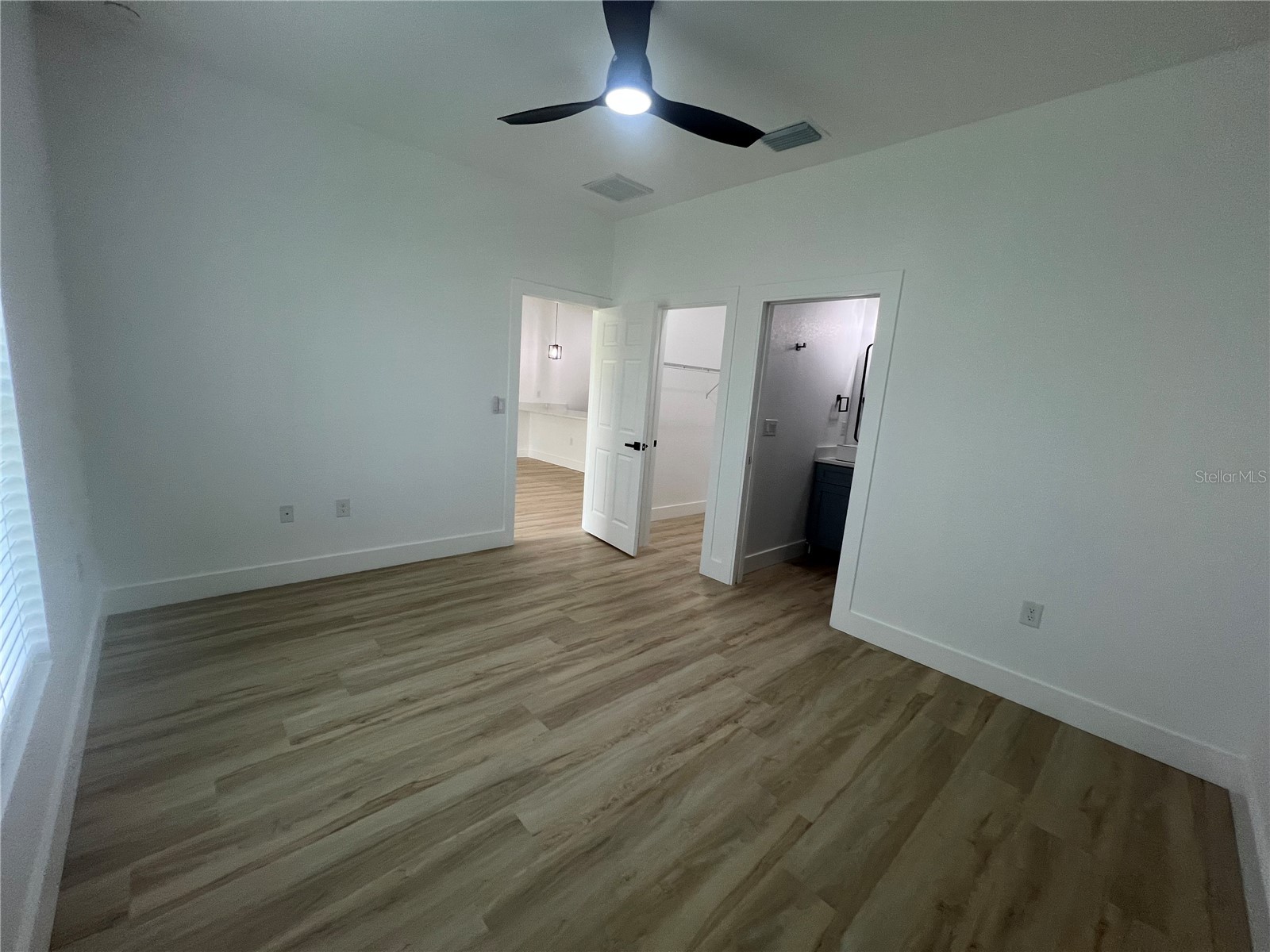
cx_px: 635
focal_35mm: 13
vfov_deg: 89.9
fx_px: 477
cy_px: 476
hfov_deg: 106.2
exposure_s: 1/120
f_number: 1.8
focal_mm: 1.57
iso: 125
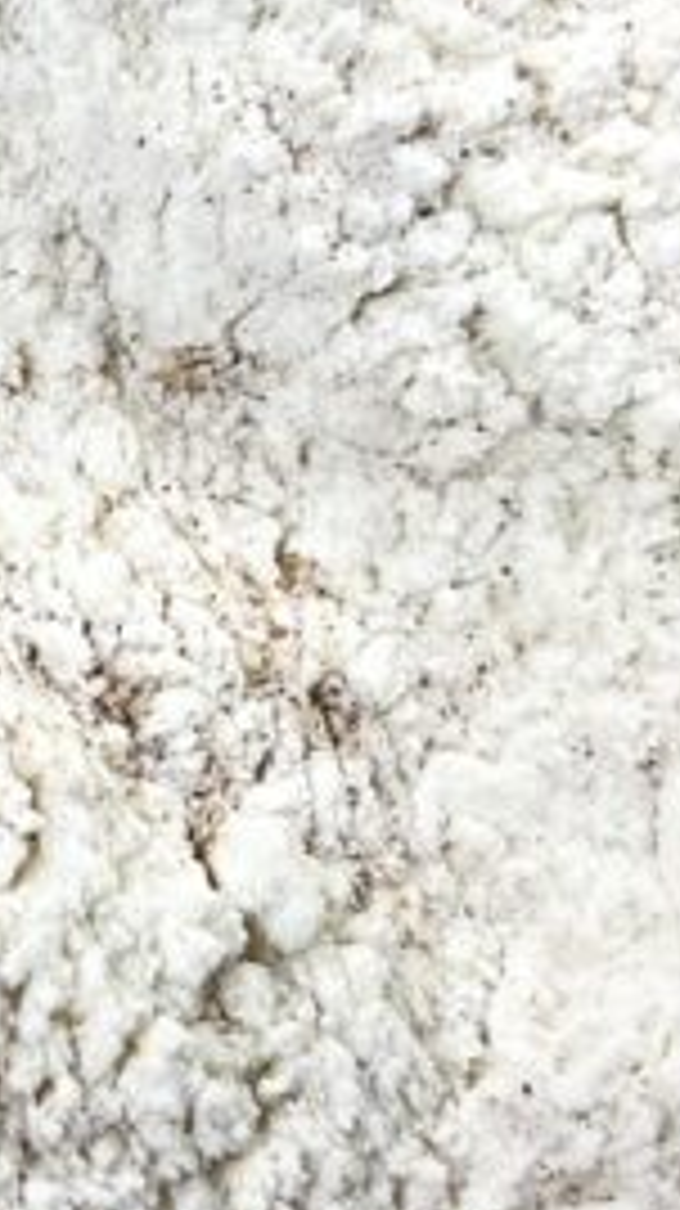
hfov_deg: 10.6
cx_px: -473
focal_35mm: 108
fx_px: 3467
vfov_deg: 19.8
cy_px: 409
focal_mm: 5.7
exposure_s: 1/351
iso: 50
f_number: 1.5
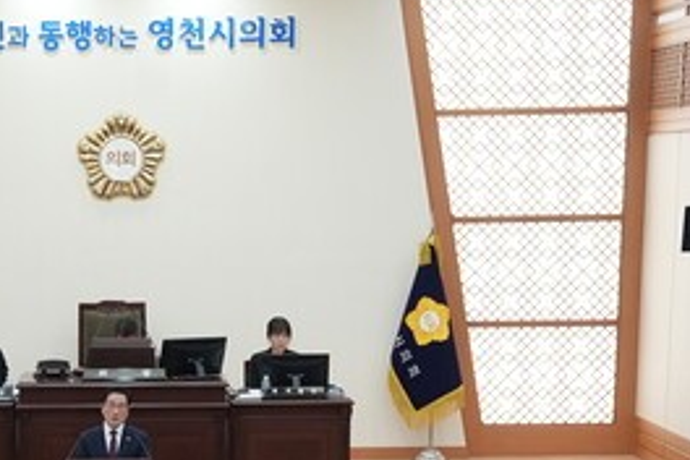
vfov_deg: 13.4
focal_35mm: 100
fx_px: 1917
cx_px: 107
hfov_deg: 20.1
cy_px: 498
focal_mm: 44
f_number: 4.5
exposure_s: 1/200
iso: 2500
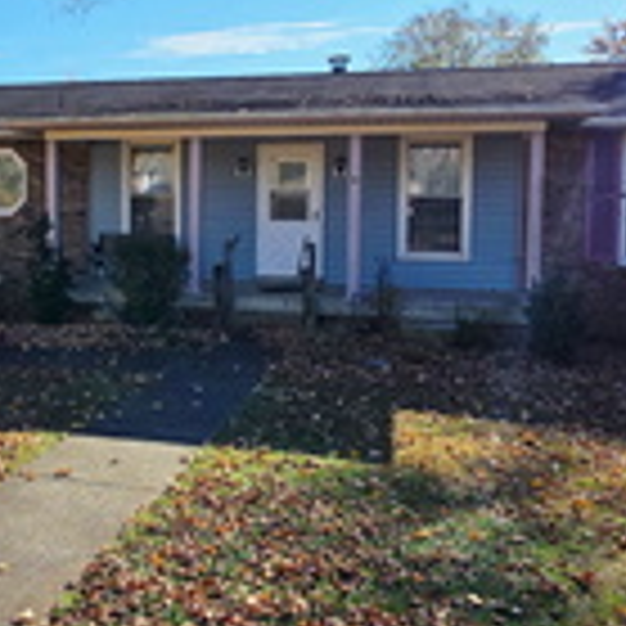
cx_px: 207
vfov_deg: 49.4
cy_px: 243
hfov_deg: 48.9
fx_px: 675
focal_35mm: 33
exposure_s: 1/2500
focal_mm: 2.2
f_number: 1.9
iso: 40
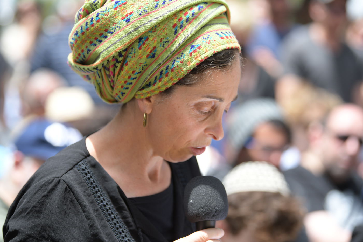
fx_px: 1129
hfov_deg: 18.3
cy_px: 121
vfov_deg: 12.2
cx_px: 182
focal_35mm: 112
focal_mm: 112
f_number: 2.8
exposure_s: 1/2000
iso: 500
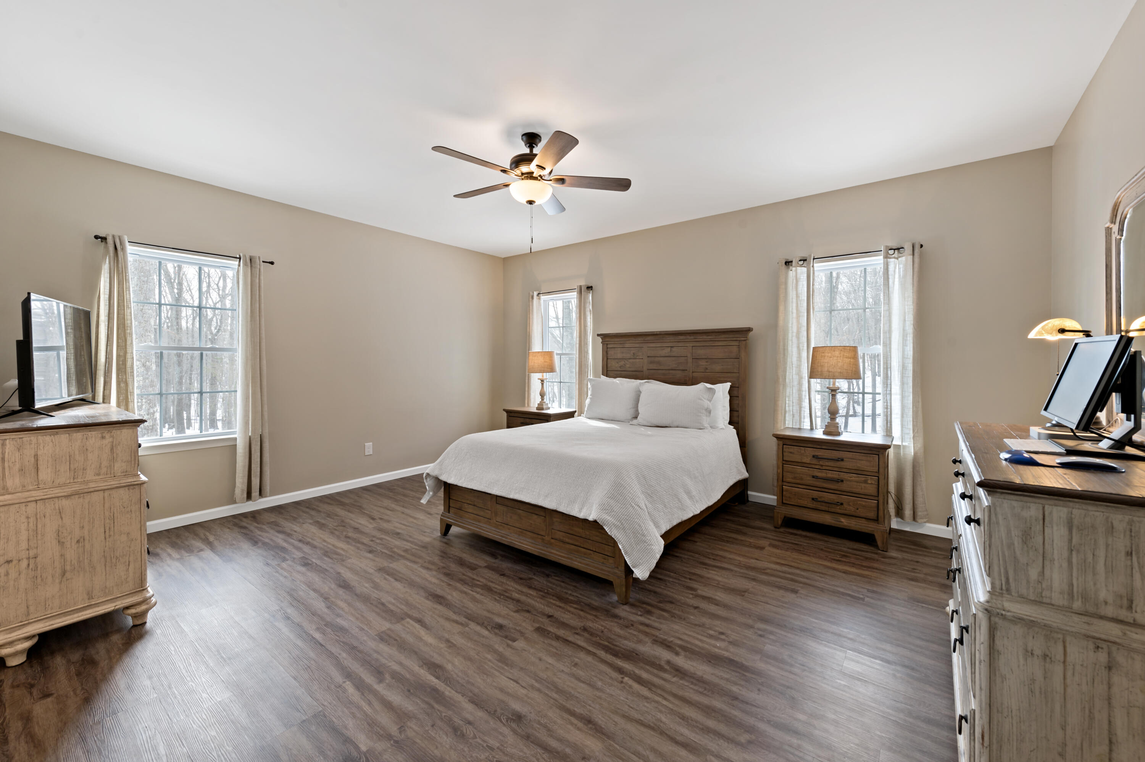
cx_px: 572
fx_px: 445
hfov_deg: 104.3
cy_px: 381
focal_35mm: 14
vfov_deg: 81.1
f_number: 9
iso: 320
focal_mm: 14
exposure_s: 1/6
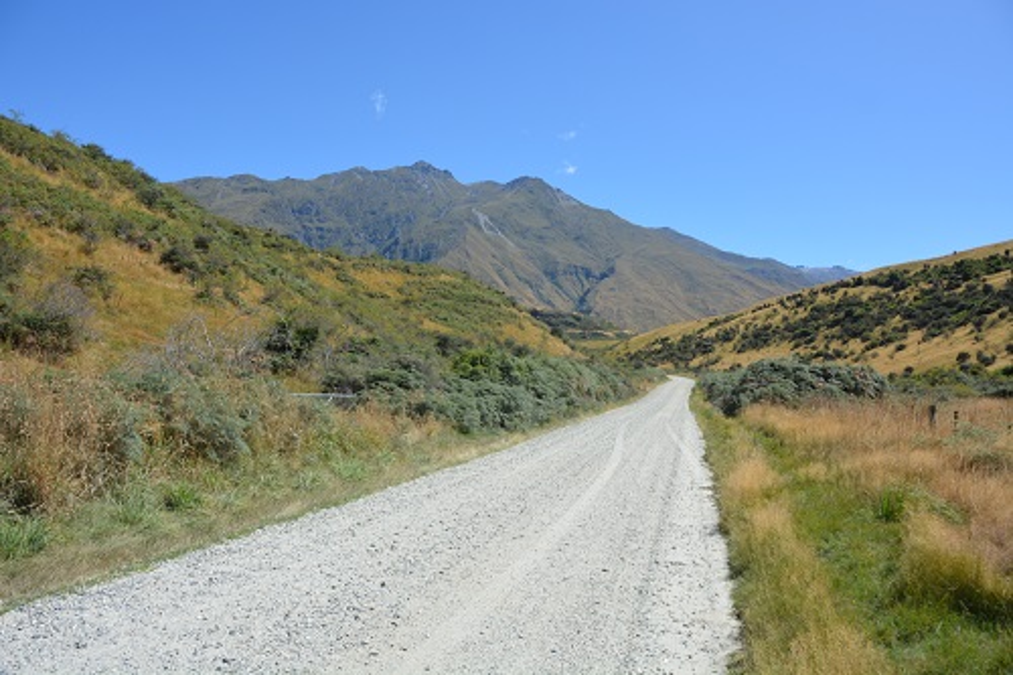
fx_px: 759
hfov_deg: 67.4
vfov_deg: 47.9
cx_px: 506
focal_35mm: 27
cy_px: 338
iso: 400
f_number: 6.3
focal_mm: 18
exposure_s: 1/1600
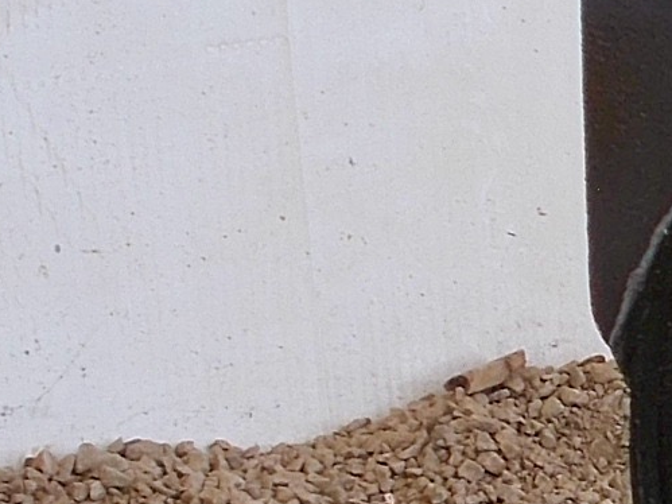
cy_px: 486
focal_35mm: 264
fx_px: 5124
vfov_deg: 5.6
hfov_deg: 7.2
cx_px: 1321
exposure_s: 1/50
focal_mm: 10.3
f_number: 4.9
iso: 80
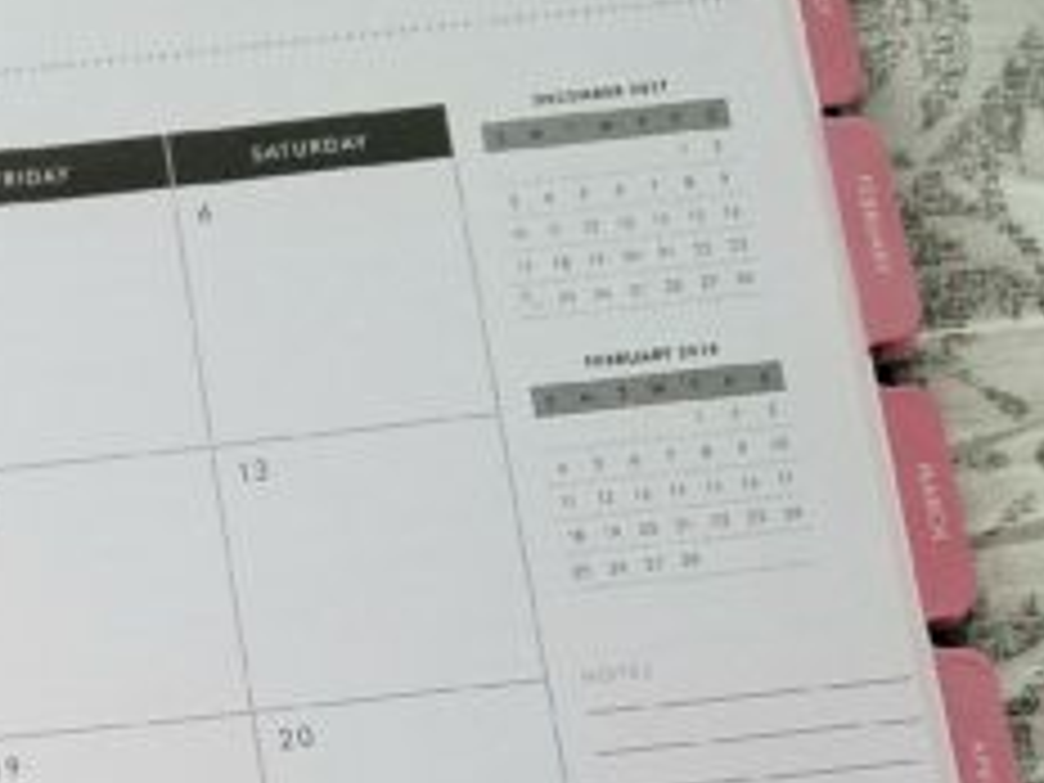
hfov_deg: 20.4
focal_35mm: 86
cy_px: 896
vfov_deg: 16.6
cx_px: -392
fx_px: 2594
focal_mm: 4.2
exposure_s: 1/16
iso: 200
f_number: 1.7
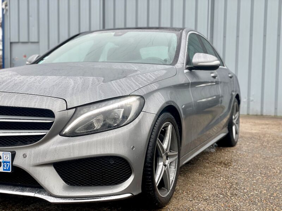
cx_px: 141
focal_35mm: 52
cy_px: 106
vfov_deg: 28.0
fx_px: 424
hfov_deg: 36.8
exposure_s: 1/115
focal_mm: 6
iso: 25
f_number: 2
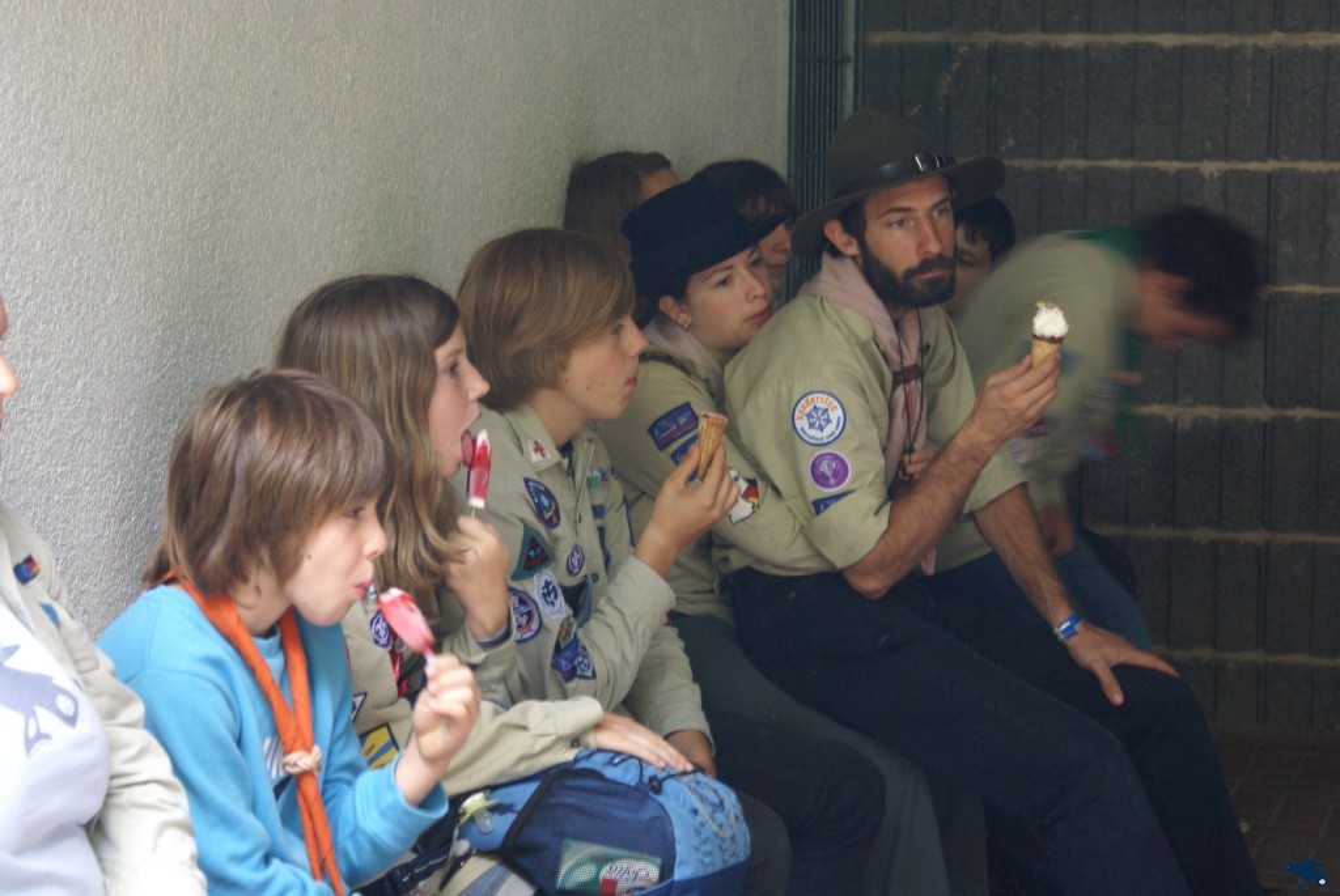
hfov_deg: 22.6
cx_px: 670
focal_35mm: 90
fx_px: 3353
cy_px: 448
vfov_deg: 15.2
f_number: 5.6
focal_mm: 60
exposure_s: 1/15
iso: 400
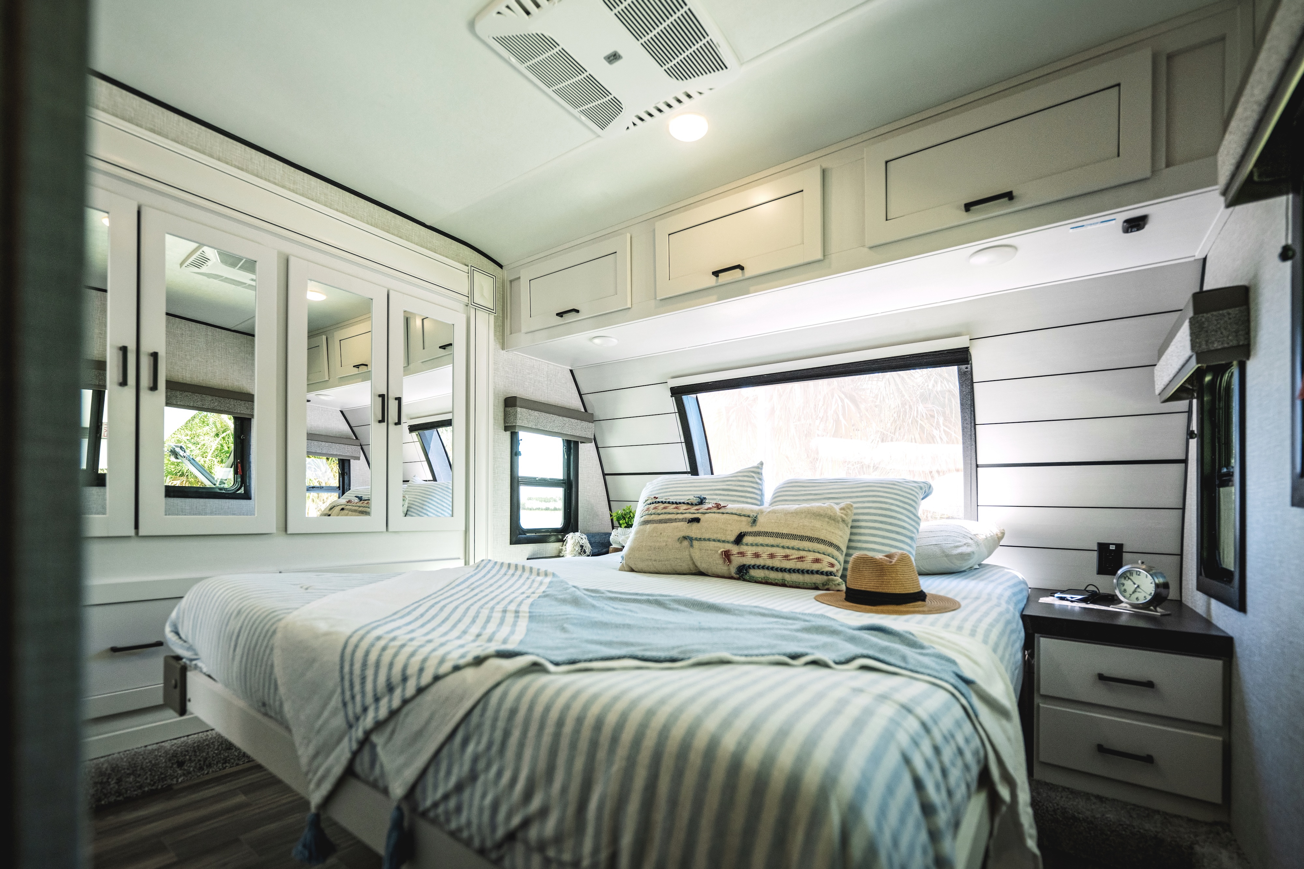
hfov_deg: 102.3
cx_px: 652
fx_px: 525
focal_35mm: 14
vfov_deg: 79.2
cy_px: 434
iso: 400
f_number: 2.8
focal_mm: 14.5
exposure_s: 1/200
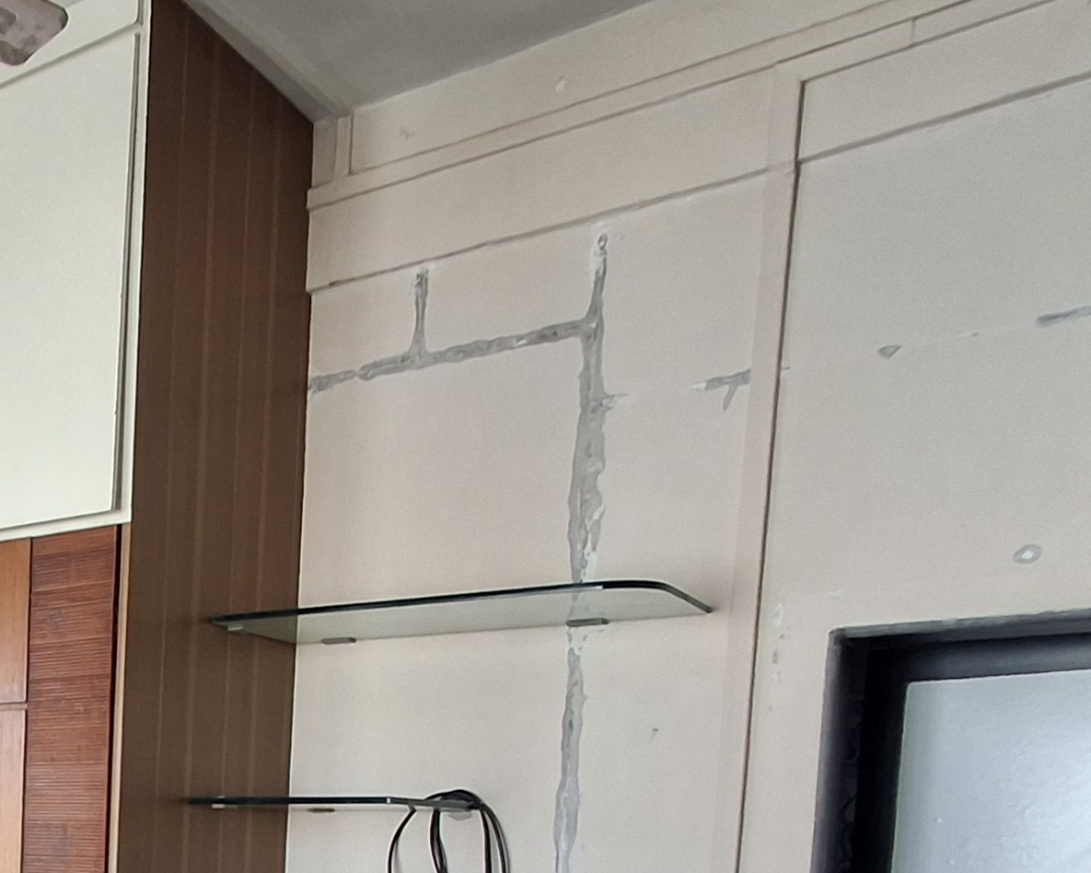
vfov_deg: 30.8
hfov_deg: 36.8
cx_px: -80
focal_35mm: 43
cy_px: 979
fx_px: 1388
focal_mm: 1.64
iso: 40
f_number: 2.2
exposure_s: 1/40
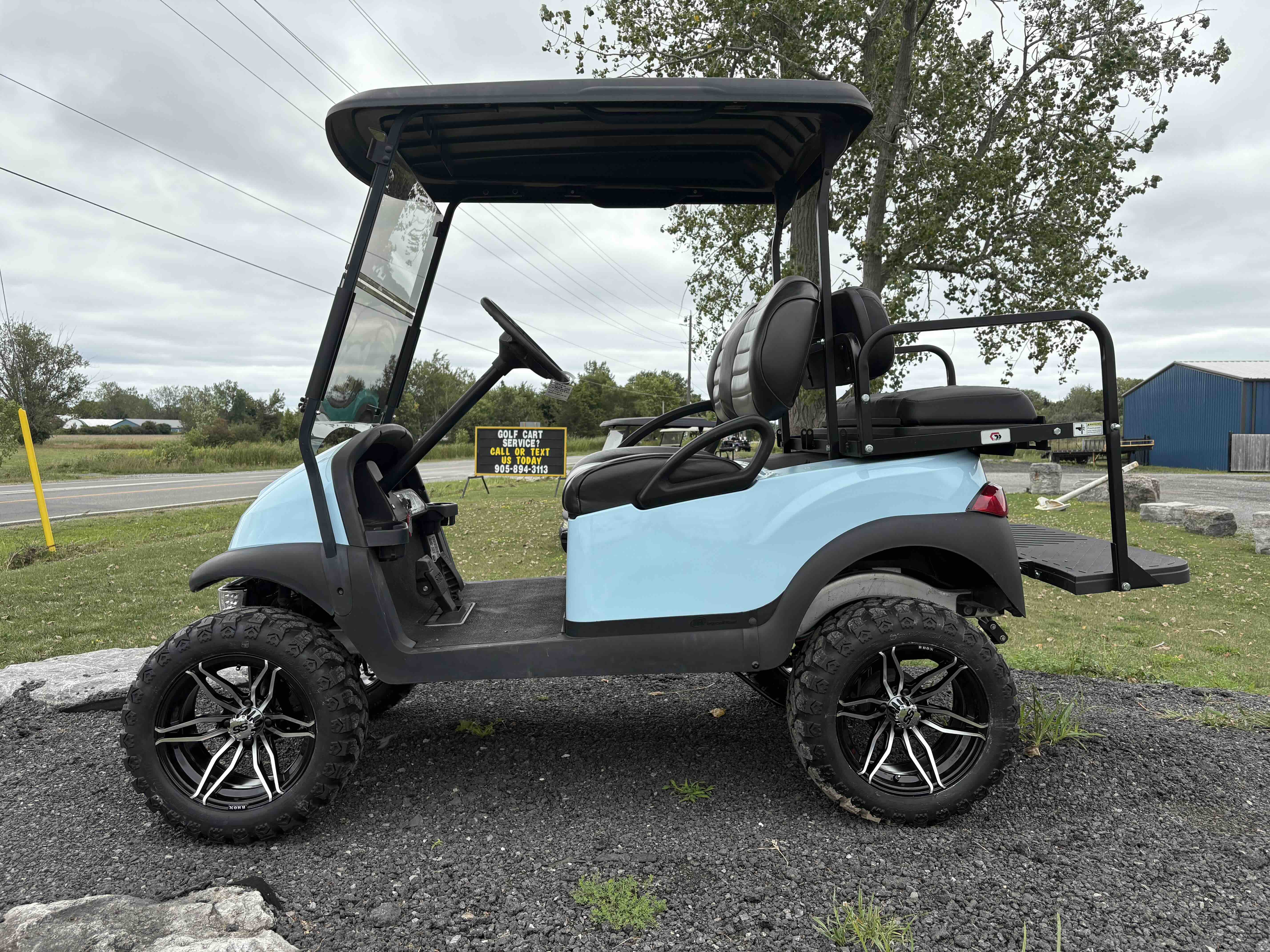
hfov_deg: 67.3
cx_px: 635
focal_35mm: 26
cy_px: 476
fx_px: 954
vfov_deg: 53.1
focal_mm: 5.96
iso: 50
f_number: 1.6
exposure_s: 1/1751
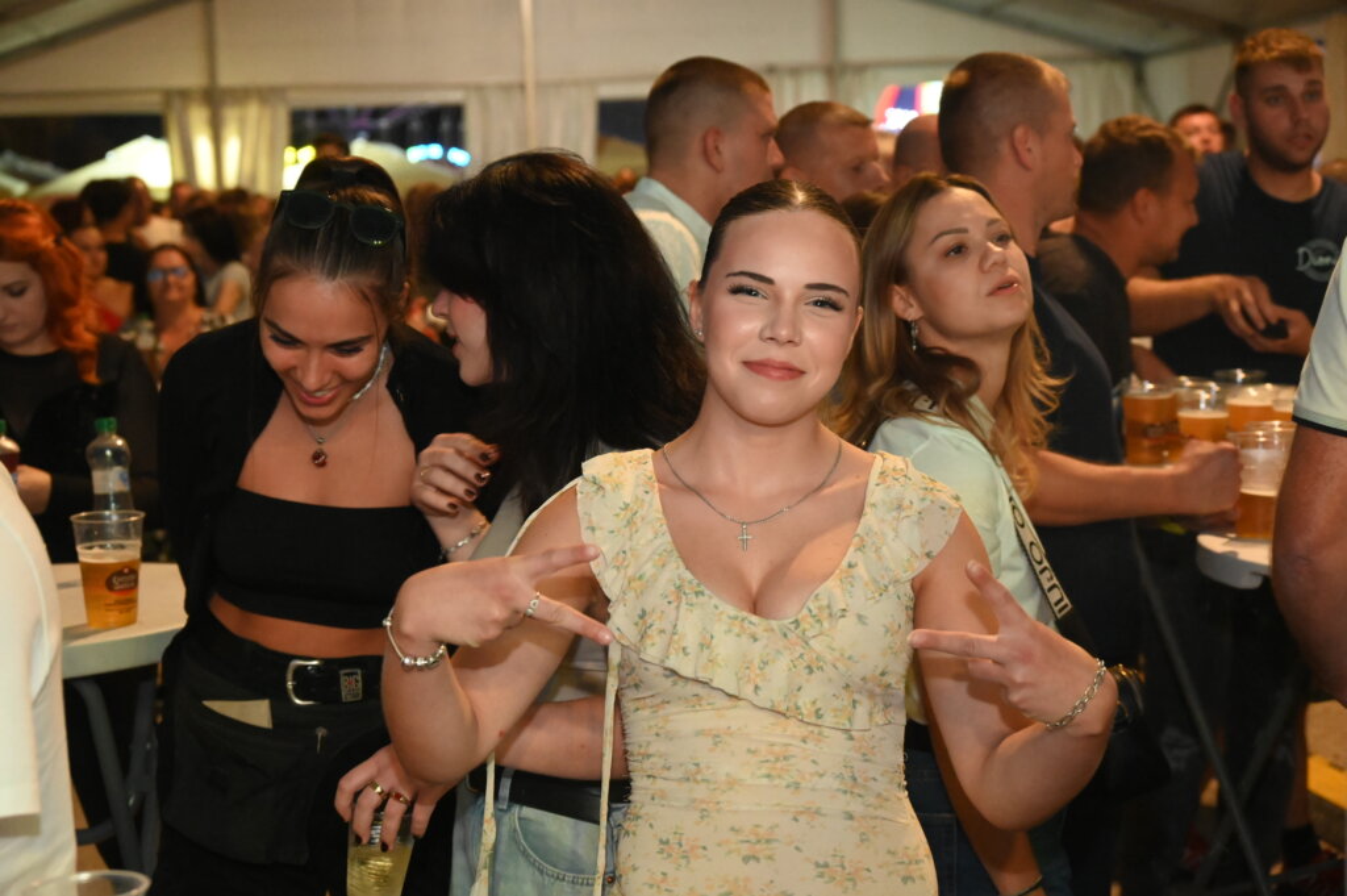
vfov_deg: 20.9
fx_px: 2430
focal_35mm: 65
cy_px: 448
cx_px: 674
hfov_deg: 31.0
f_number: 6
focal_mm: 65
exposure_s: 1/80
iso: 11400
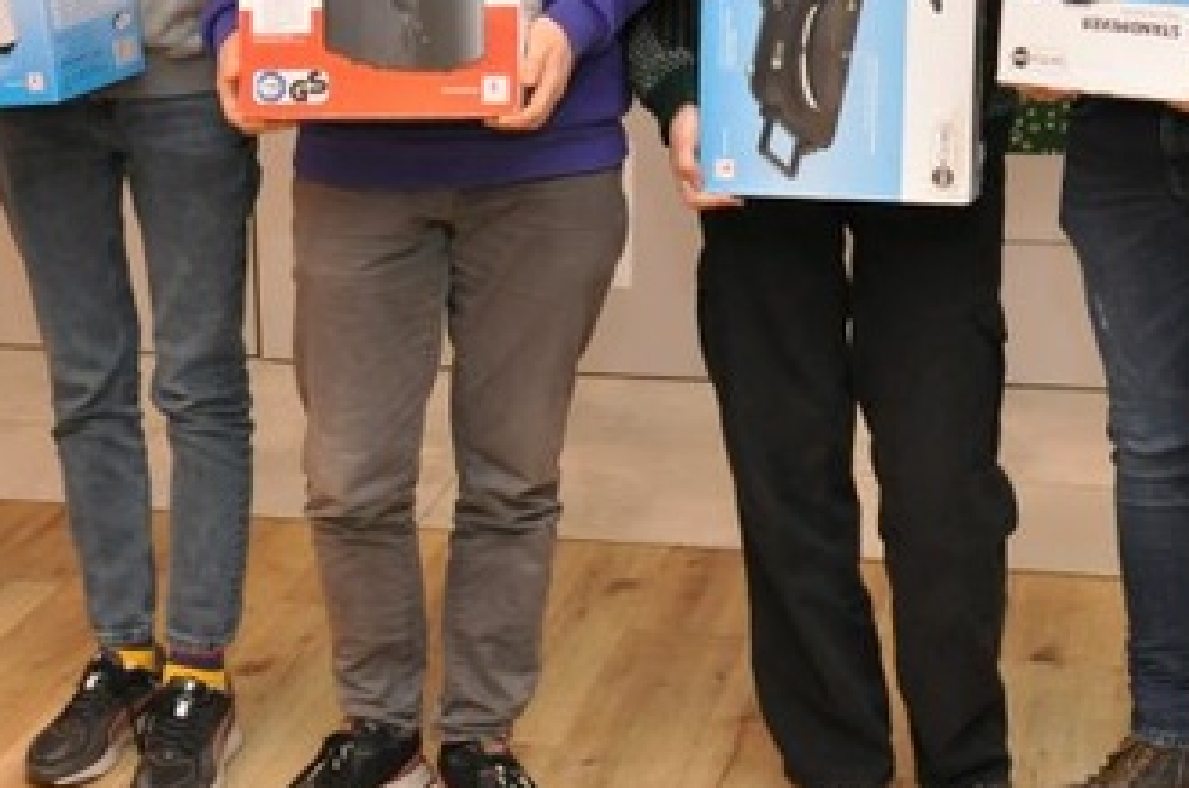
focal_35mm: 78
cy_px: 119
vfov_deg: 17.2
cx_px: 519
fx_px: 2571
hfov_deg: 26.0
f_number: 4
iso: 800
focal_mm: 20
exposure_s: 1/60
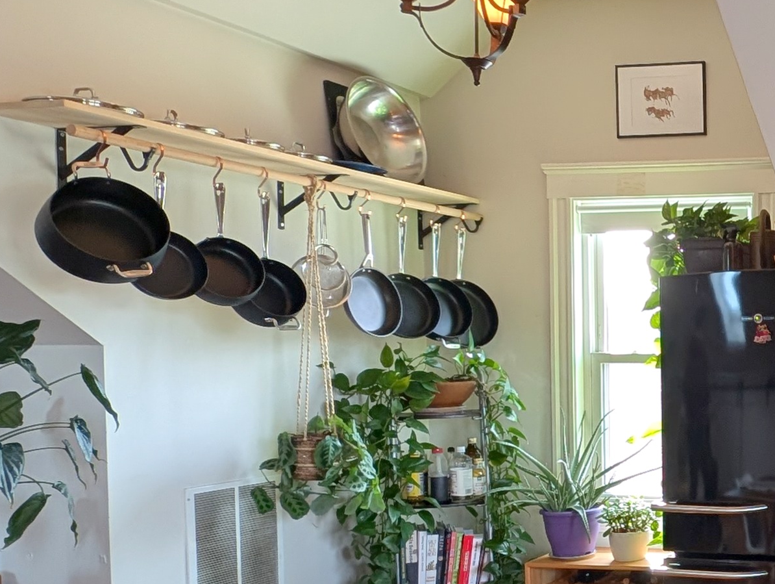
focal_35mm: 41
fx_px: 919
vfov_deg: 34.9
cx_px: 931
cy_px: 388
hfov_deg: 35.7
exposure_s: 1/40
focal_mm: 2.23
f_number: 1.95
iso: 36
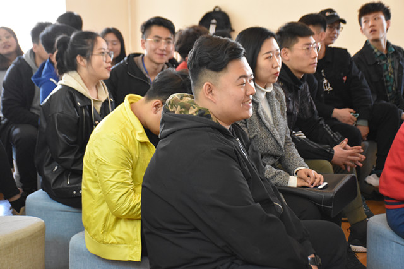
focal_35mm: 68
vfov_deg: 20.1
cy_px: 134
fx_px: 757
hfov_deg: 29.9
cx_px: 202
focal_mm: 45
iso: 2800
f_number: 4.5
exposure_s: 1/60
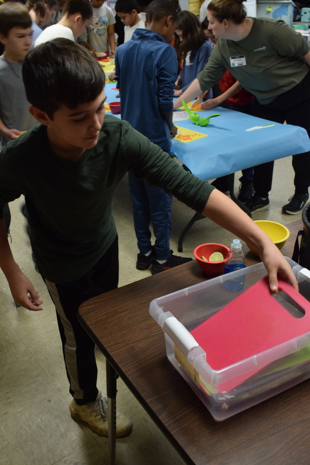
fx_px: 465
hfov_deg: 36.9
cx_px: 155
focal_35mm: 36
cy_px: 232
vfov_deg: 53.1
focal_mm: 24
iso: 1600
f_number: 8
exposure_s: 1/50
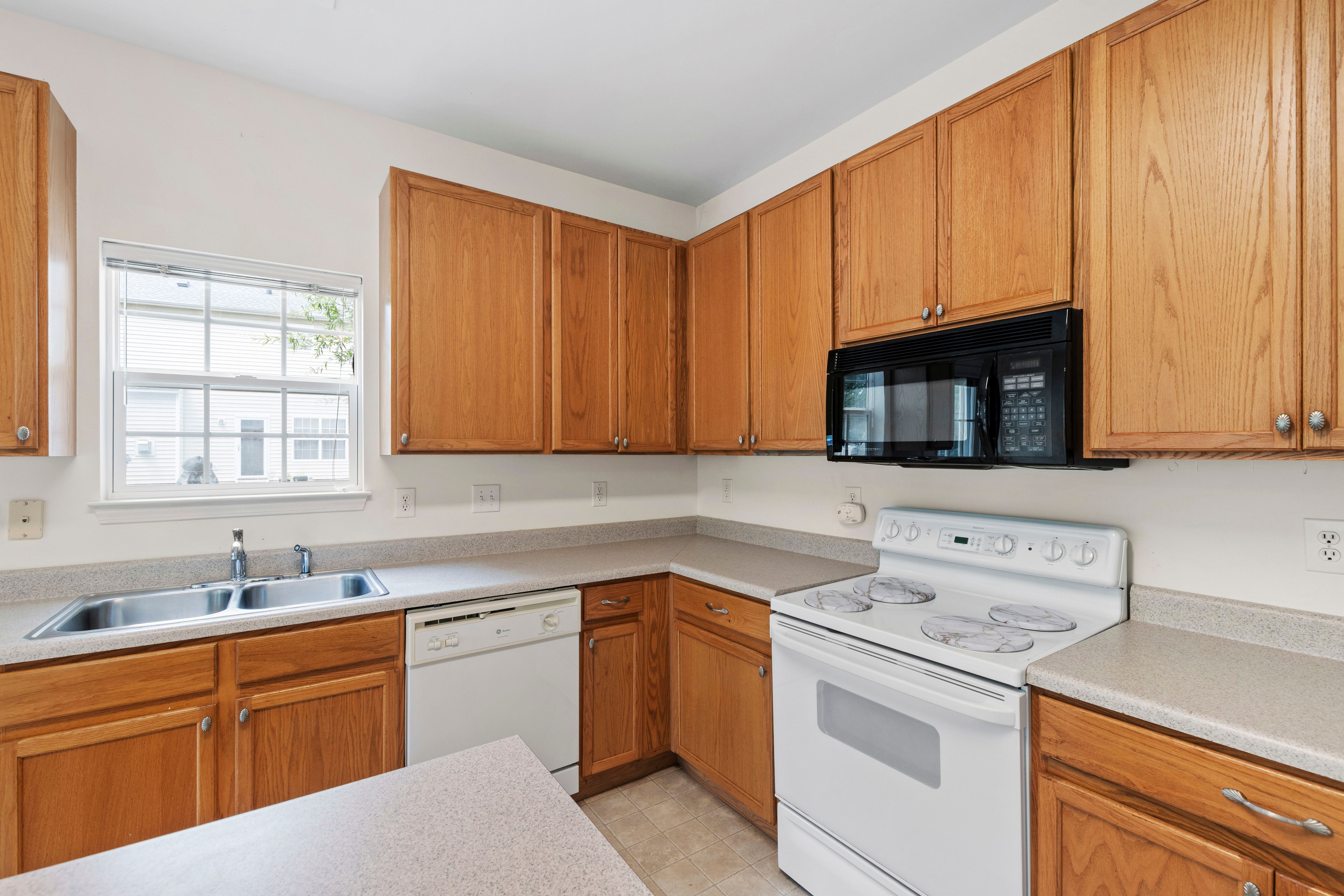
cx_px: 672
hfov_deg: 100.4
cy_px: 448
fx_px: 560
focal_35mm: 15
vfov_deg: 77.3
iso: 100
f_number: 8
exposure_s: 1/2.5
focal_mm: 10
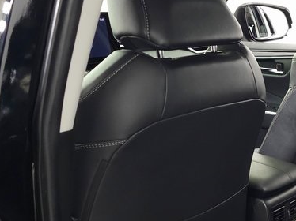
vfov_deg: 22.5
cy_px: 215
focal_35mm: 63
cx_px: 321
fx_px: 538
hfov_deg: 28.1
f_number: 1.7
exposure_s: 1/60
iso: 320
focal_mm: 6.3
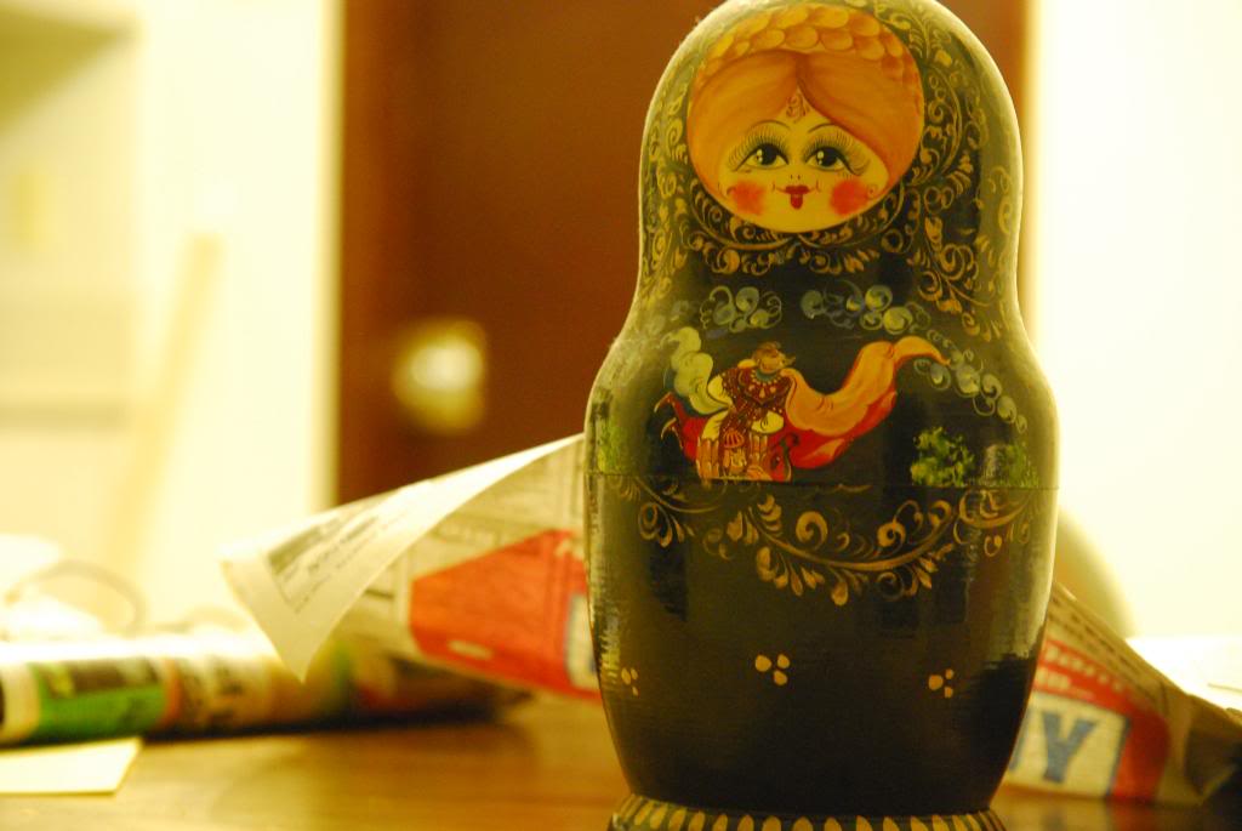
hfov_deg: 19.4
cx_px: 621
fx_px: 3626
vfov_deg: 13.1
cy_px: 416
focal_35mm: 105
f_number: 4.5
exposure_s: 1/5
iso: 1600
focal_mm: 70
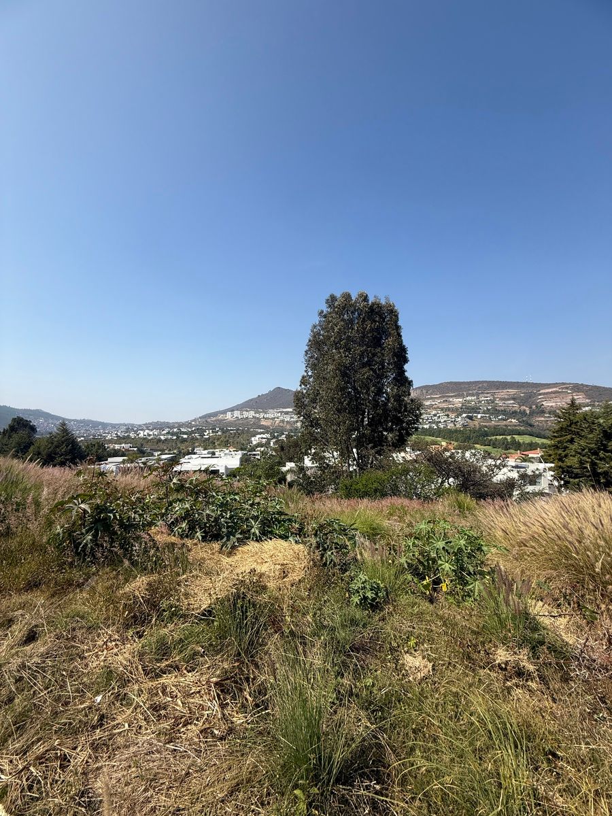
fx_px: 330
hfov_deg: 85.7
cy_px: 408
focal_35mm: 14
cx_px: 306
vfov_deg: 102.1
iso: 50
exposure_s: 1/1848
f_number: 2.2
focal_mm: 2.22
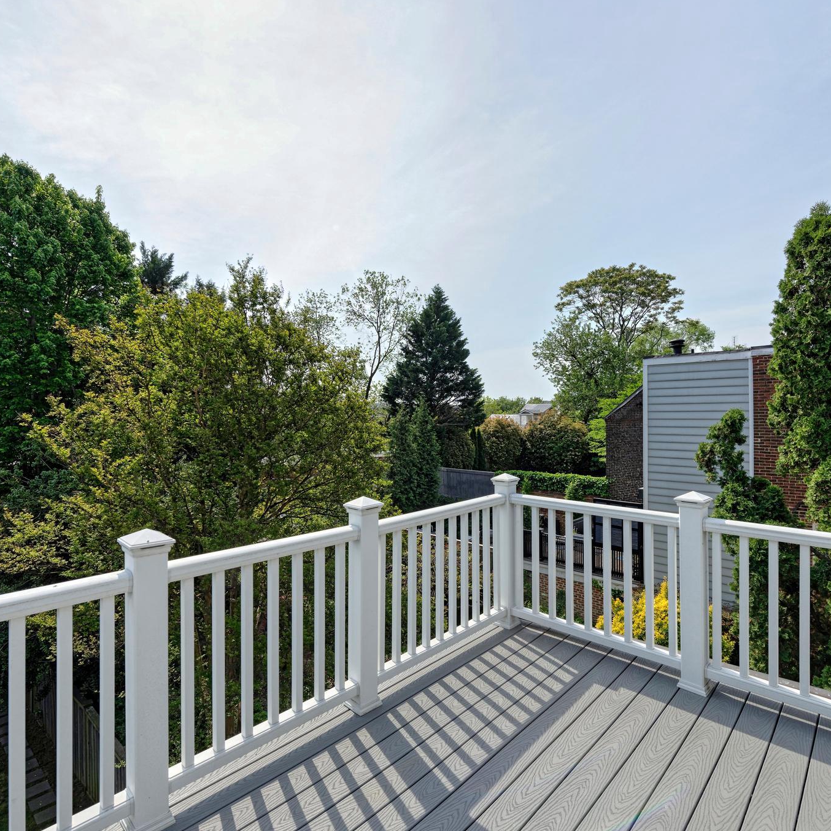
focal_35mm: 18
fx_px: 489
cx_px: 416
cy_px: 416
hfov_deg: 80.7
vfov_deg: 80.7
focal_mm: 14
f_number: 8
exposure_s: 1/800
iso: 320
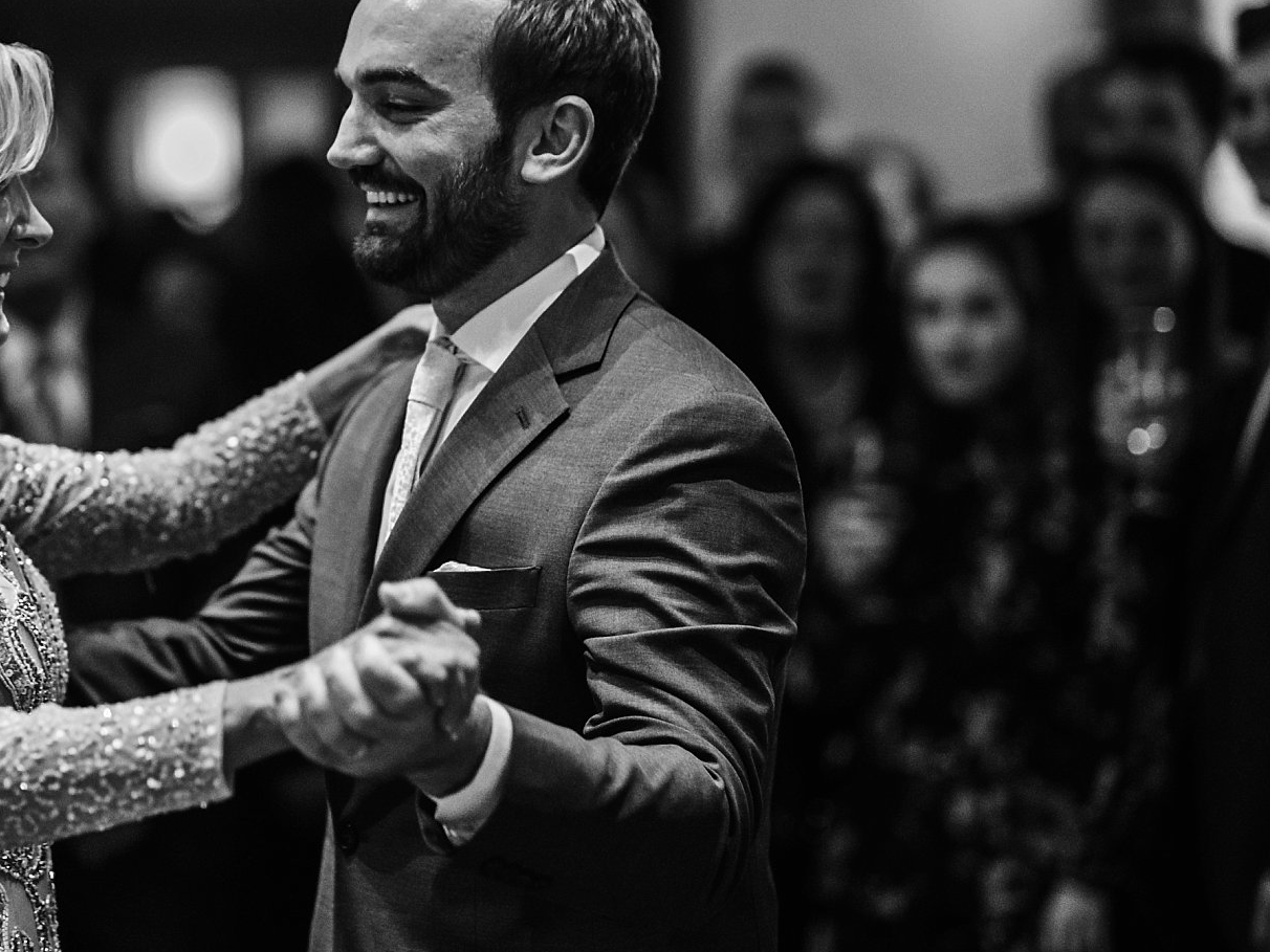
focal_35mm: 138
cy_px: 299
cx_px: 307
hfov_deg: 14.2
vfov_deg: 10.7
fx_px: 5063
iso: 2000
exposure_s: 1/250
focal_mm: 85
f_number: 1.8
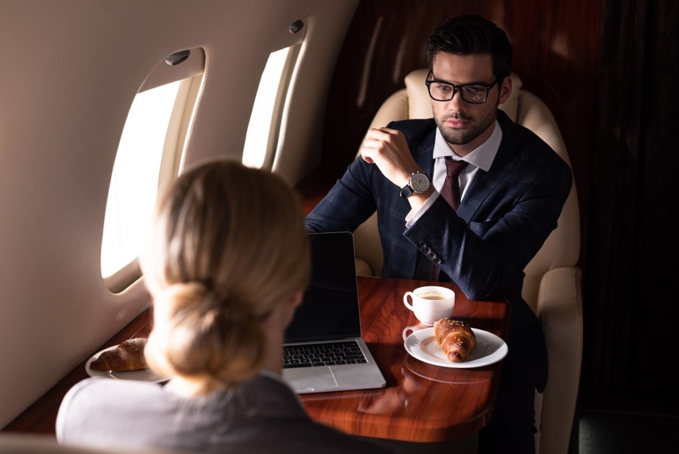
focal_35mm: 50
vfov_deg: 27.0
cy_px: 227
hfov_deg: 39.6
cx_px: 340
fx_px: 944
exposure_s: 1/200
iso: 160
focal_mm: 50
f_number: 3.5
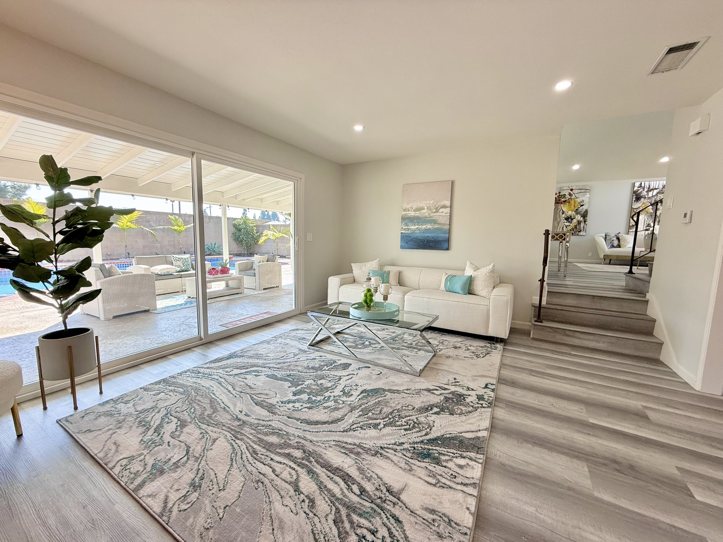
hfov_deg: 102.1
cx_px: 362
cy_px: 271
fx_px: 292
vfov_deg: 85.7
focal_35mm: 14
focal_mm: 2.22
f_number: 2.2
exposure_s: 1/144
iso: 64
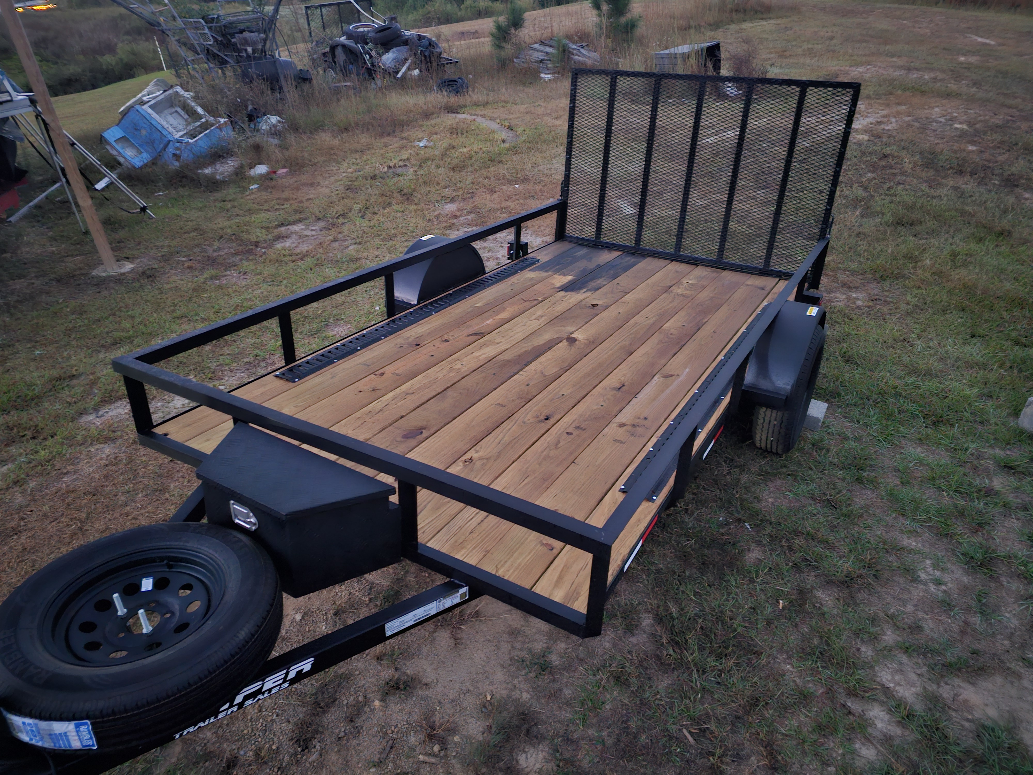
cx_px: 516
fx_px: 686
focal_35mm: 23
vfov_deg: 58.9
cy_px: 388
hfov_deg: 73.9
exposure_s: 1/8
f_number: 1.7
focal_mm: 6.3
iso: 2000
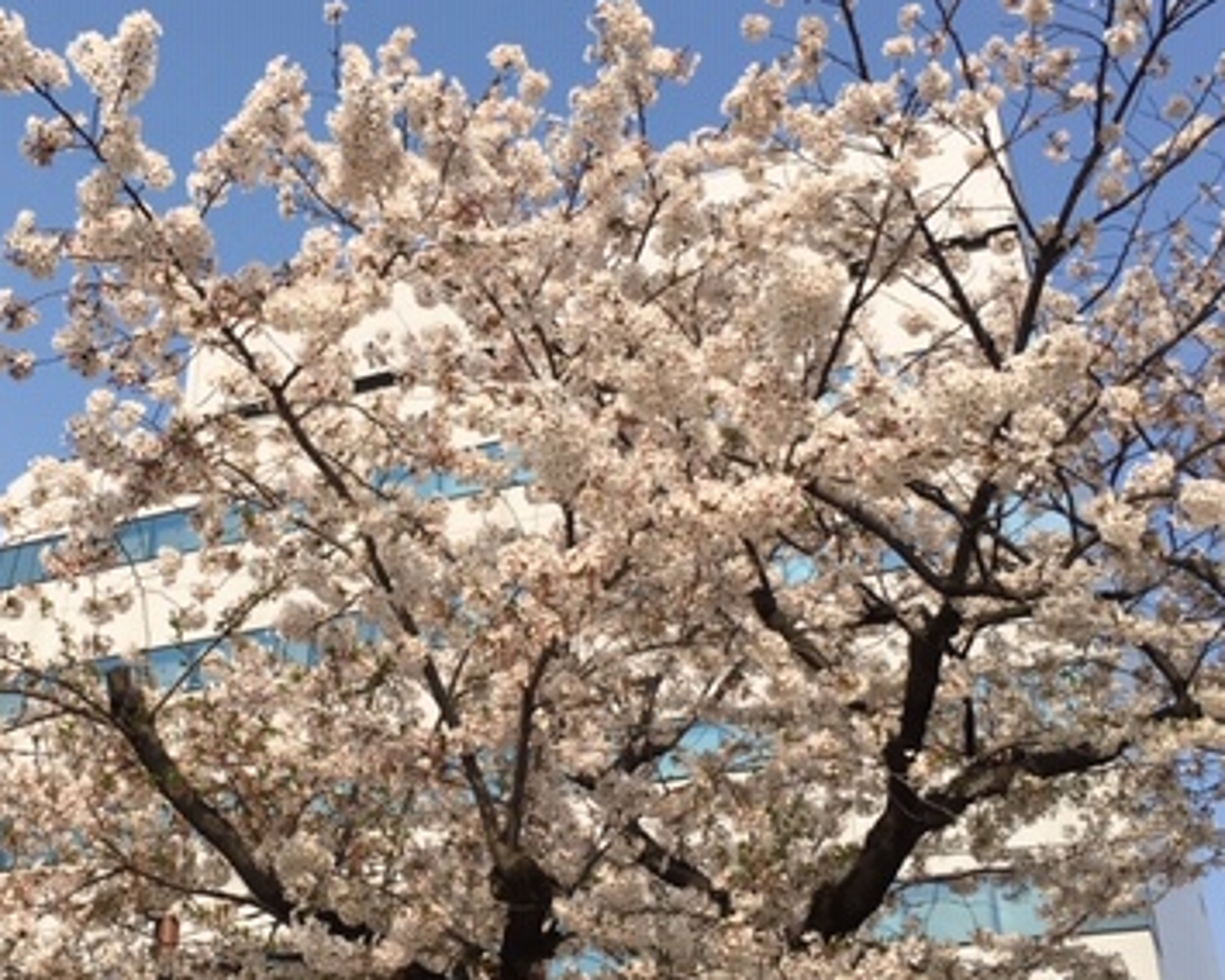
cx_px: 373
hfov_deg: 36.1
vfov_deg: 29.7
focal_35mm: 51
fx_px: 1849
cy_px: 431
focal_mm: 4.15
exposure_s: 1/1637
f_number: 2.2
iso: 25
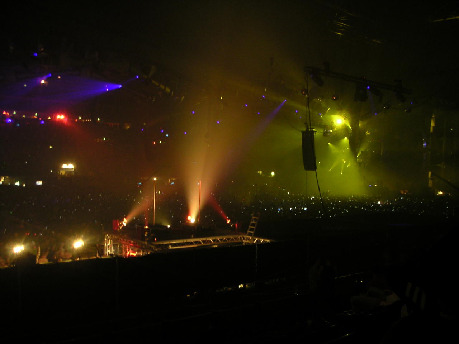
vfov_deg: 37.7
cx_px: 230
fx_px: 504
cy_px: 172
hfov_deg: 49.0
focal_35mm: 38
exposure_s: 1
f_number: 2.8
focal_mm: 6
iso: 100
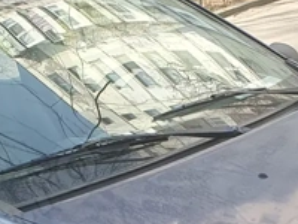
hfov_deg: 15.1
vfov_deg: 11.1
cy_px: 290
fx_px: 1119
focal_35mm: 130
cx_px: 110
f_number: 2.4
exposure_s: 1/237
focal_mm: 4.32
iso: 50
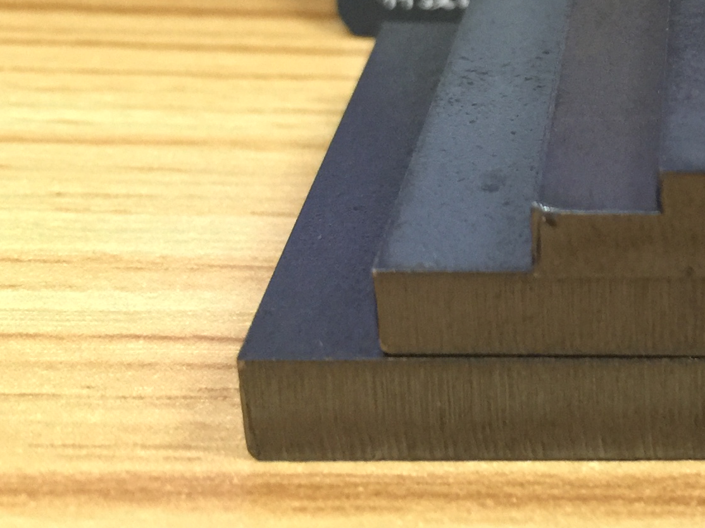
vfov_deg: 17.0
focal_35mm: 85
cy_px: 6
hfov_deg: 21.2
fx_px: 1731
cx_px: 878
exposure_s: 1/4
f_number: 2.2
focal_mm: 4.15
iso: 100
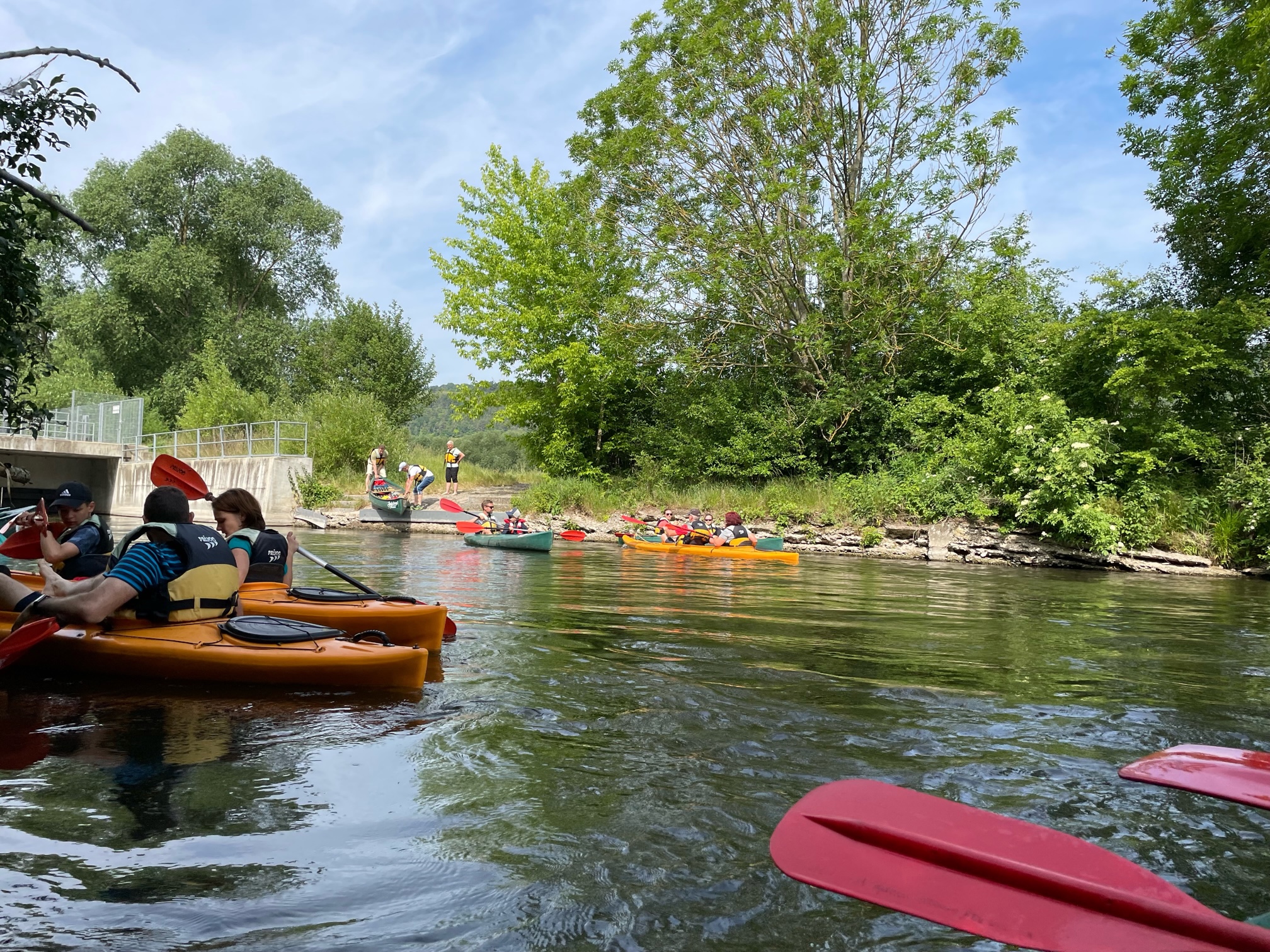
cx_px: 635
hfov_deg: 67.3
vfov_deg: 53.1
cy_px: 476
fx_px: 954
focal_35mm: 26
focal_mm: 4.2
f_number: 1.6
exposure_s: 1/1984
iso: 32
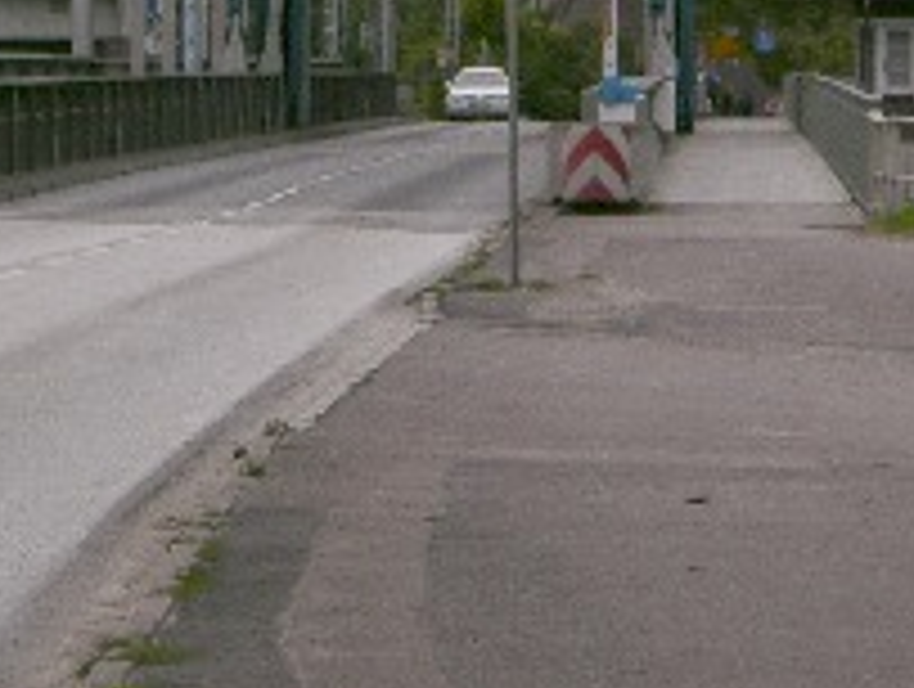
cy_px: -207
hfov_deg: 5.3
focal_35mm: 375
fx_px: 9919
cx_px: -191
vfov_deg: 4.0
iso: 50
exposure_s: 1/170
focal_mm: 31.9
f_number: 5.4
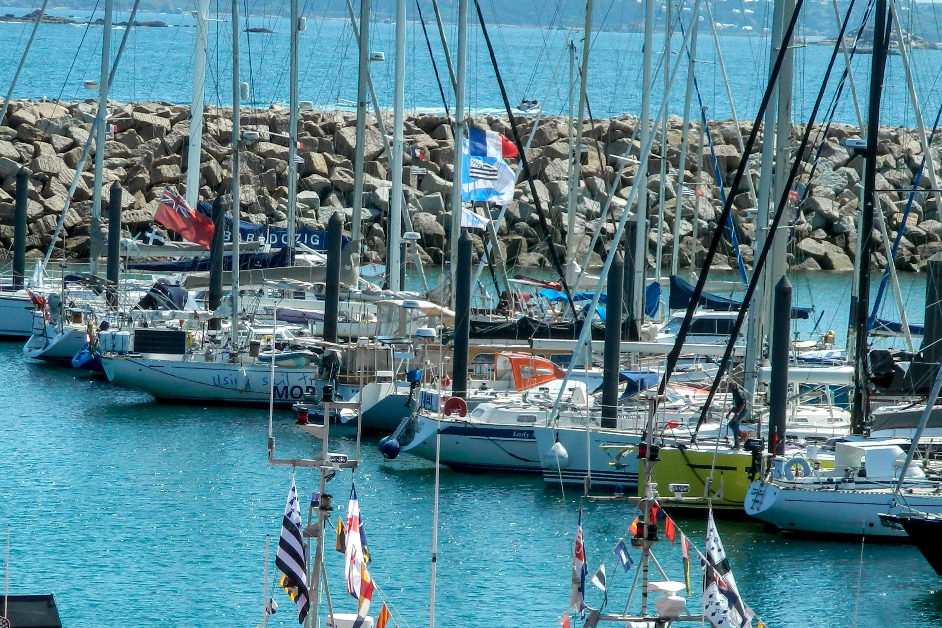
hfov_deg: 8.5
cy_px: 454
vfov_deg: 5.7
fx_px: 6305
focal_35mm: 241
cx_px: 277
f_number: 4.7
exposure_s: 1/500
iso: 80
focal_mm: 23.2
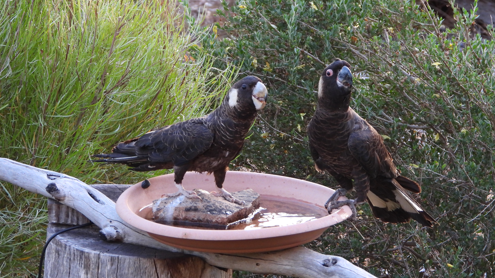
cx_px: 248
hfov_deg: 6.6
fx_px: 4292
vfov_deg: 3.7
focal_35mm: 327
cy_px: 115
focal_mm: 53.9
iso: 400
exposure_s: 1/60
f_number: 4.5
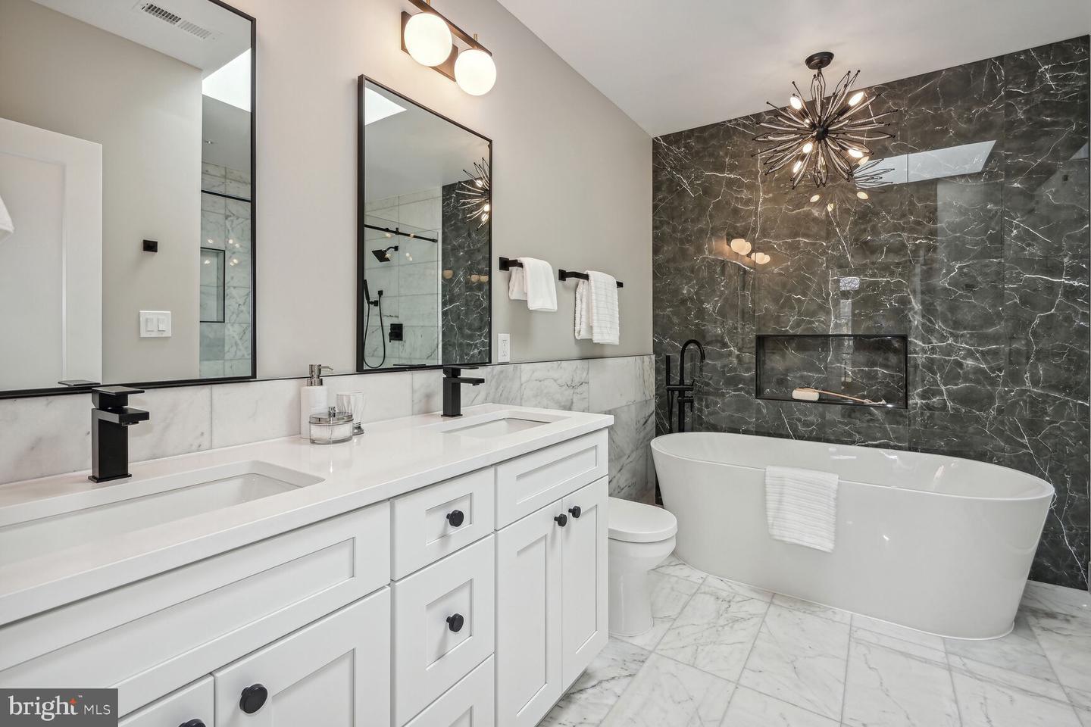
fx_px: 485
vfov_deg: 73.7
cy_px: 364
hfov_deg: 96.7
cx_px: 546
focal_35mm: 16
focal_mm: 16
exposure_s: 1/125
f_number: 9
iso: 200
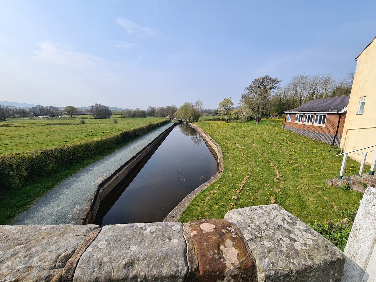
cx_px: 188
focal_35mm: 13
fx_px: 141
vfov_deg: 89.9
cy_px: 141
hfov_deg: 106.2
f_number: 2.2
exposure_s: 1/1592
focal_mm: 2.2
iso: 50
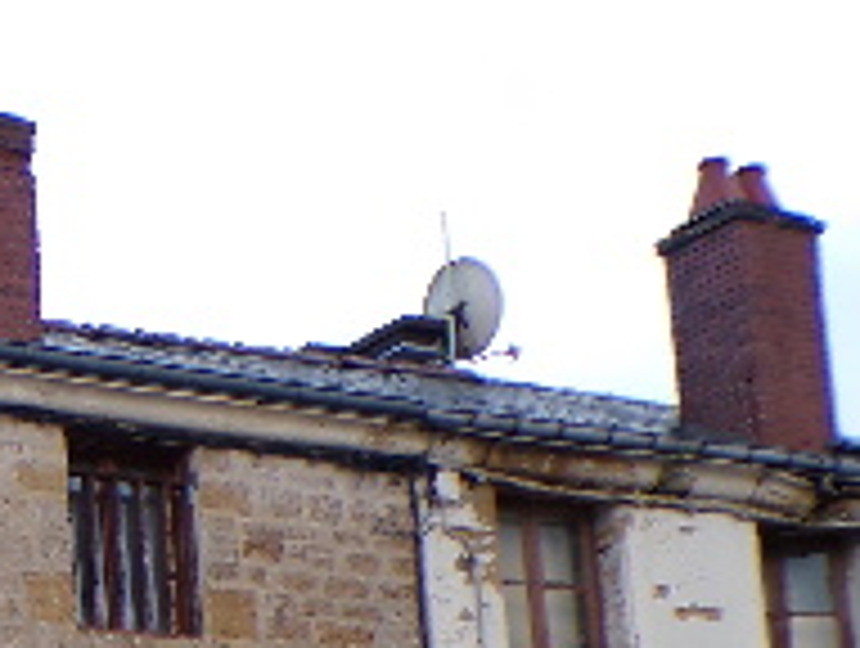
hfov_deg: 16.5
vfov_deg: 13.0
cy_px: 1026
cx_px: -491
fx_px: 2663
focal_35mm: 107
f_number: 3.2
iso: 100
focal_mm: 5.8
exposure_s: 1/200
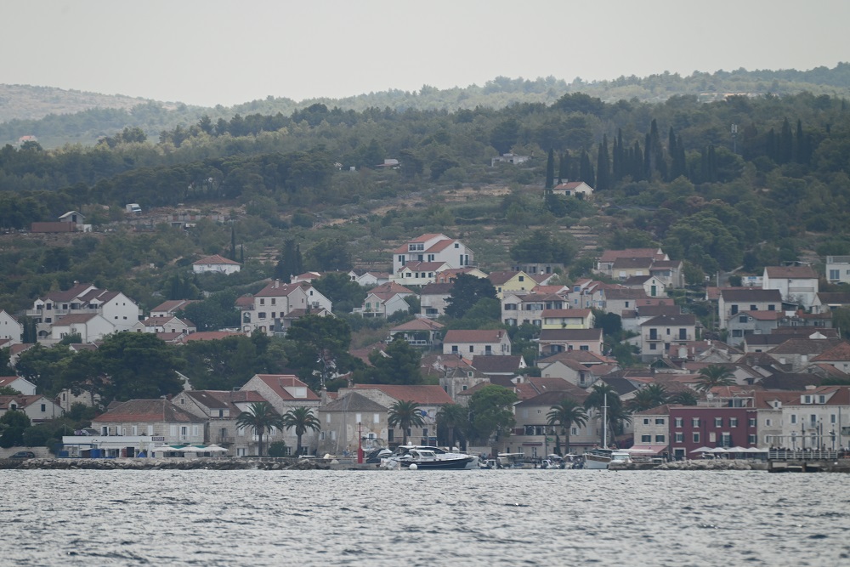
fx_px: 7084
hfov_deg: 6.9
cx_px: 425
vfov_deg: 4.6
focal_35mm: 300
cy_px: 284
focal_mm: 300
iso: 100
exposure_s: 1/400
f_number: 5.6
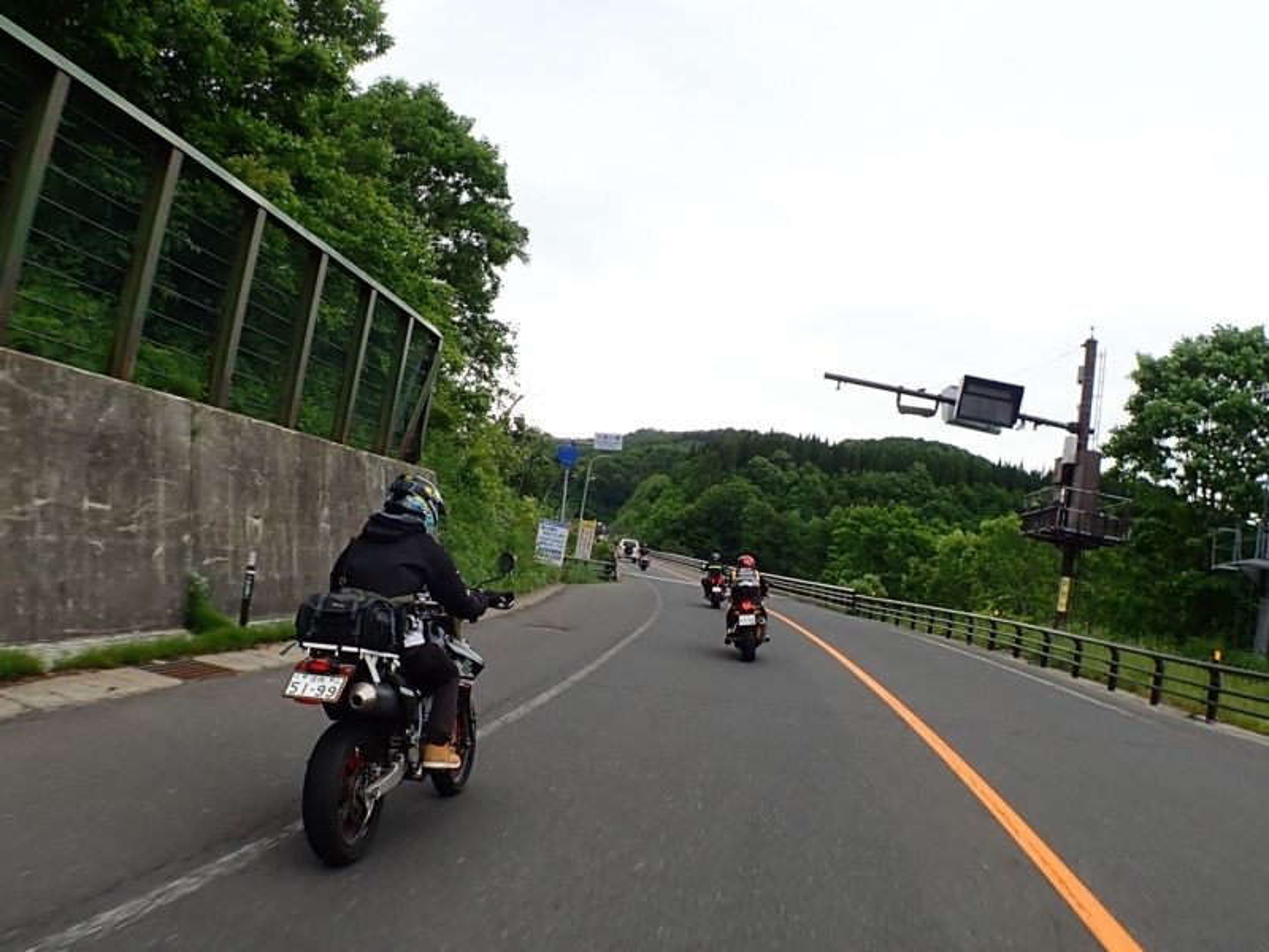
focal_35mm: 25
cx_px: 634
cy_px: 476
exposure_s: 1/250
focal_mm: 4.5
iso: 100
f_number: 2.8
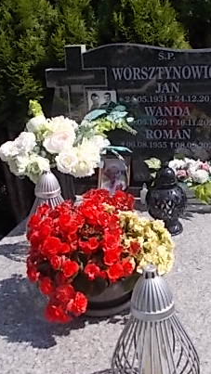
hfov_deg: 26.4
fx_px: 447
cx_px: 138
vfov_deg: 45.3
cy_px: 161
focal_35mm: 45
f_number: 8
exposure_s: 1/160
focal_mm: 4.6
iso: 80
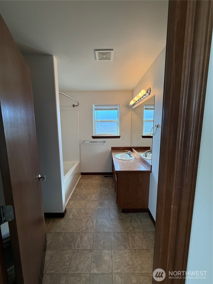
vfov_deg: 102.1
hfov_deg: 85.7
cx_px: 106
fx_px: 115
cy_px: 142
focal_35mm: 14
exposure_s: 1/120
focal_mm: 2.22
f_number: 2.2
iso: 80
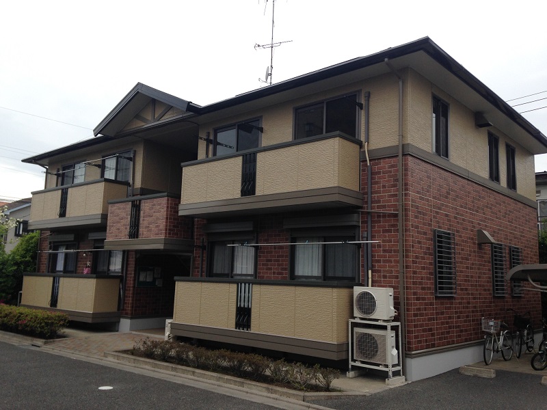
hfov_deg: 55.4
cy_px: 205
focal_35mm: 33
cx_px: 274
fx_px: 521
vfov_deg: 42.9
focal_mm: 4.12
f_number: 2.4
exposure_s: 1/521
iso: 50
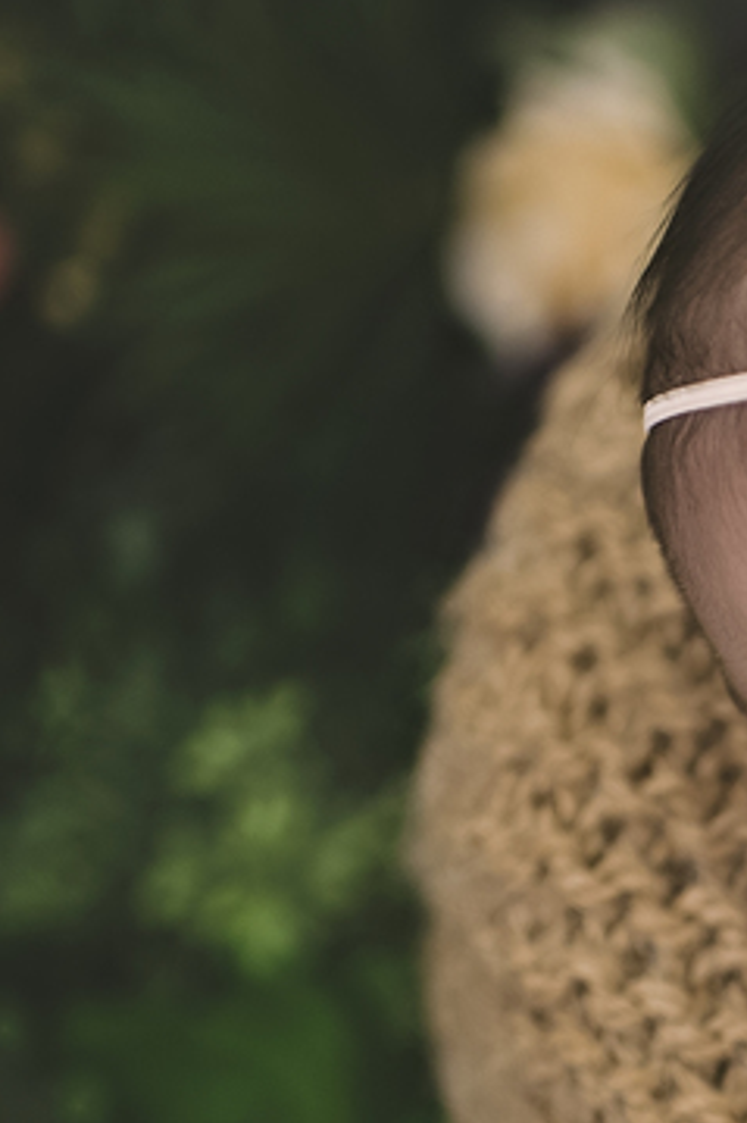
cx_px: 1178
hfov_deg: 11.2
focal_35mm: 117
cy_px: 920
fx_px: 3645
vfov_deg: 17.3
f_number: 1.6
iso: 200
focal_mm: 35
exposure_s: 1/125
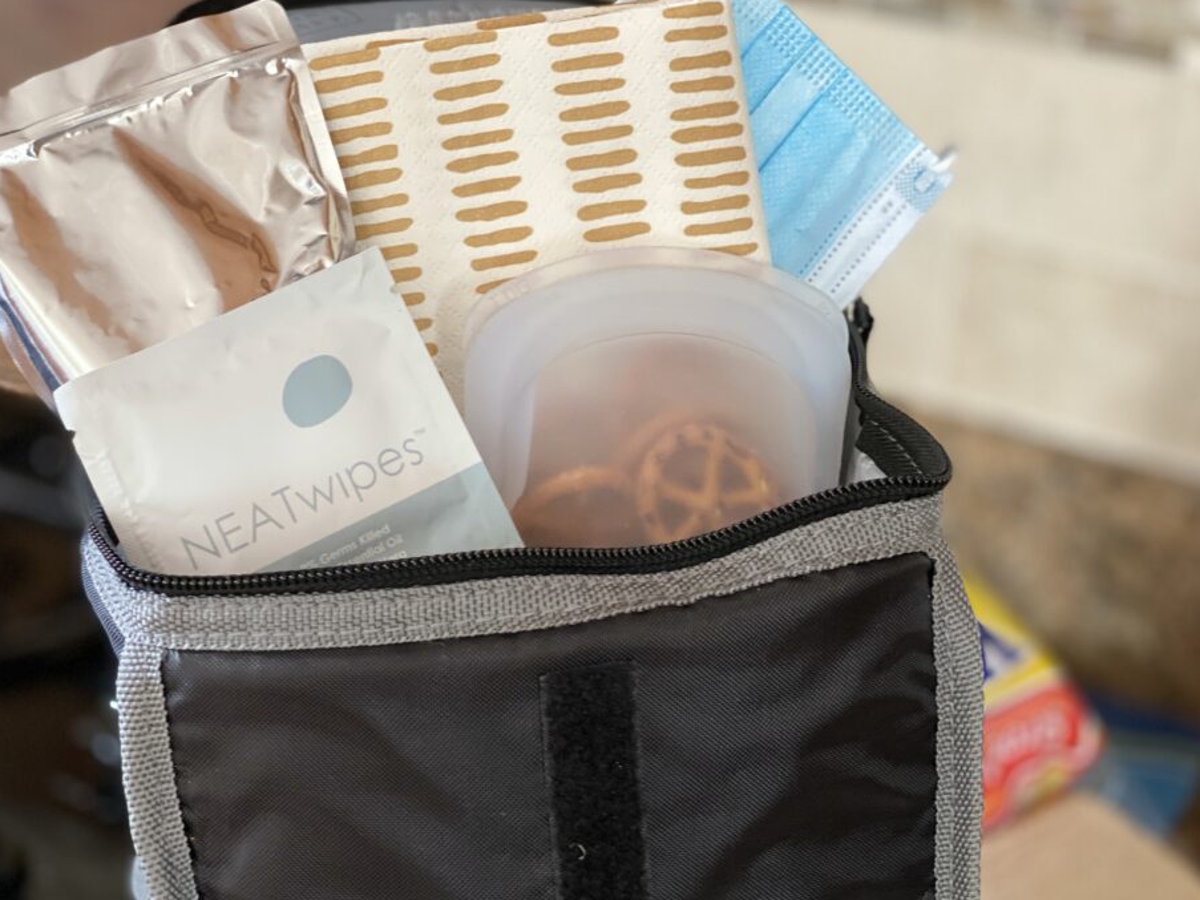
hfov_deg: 32.7
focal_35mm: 59
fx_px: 2045
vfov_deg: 24.8
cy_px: 411
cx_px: 566
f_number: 2
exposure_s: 1/40
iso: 160
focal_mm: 6
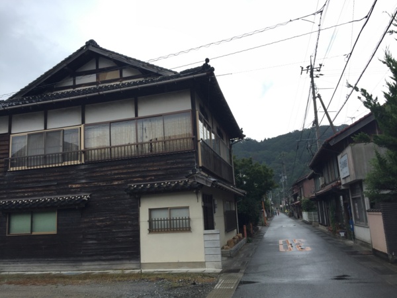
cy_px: 149
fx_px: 333
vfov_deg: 48.2
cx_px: 198
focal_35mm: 29
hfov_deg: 61.7
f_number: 2.2
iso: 32
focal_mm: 4.15
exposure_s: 1/608
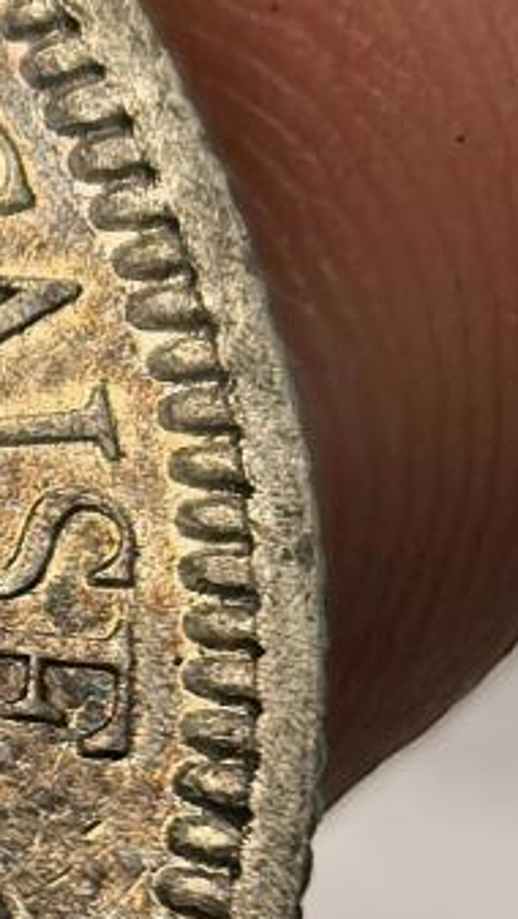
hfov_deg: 3.7
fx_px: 7654
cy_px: 695
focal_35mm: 314
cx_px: -1202
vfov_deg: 6.9
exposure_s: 1/100
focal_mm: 6.98
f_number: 2
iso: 125
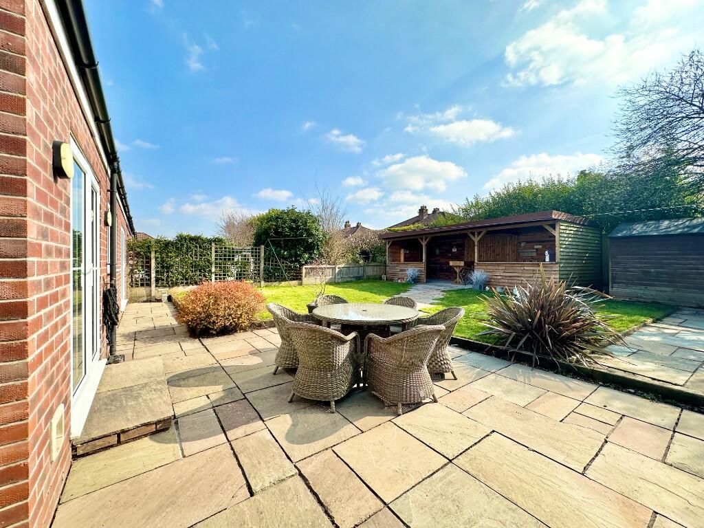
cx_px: 352
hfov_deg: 102.1
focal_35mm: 14
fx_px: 285
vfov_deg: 85.7
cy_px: 264
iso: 40
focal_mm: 2.22
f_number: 2.2
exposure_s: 1/1667
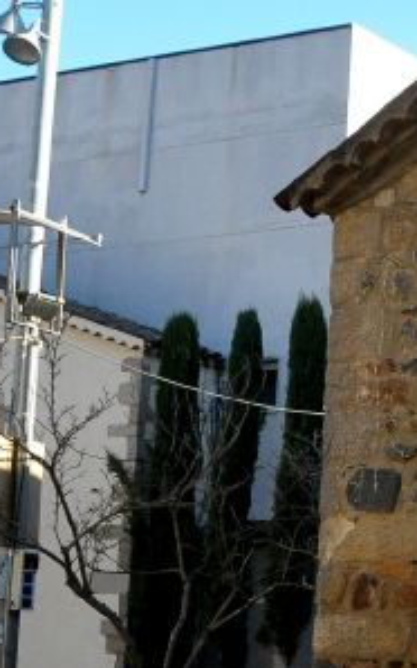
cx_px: 939
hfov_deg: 10.9
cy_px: 242
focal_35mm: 105
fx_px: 1911
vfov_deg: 19.8
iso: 1400
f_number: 6.3
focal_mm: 20
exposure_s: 1/1250
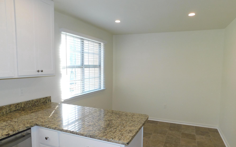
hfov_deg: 72.5
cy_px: 82
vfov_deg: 49.2
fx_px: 161
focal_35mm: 25
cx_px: 120
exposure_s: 1/100
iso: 125
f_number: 3
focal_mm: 4
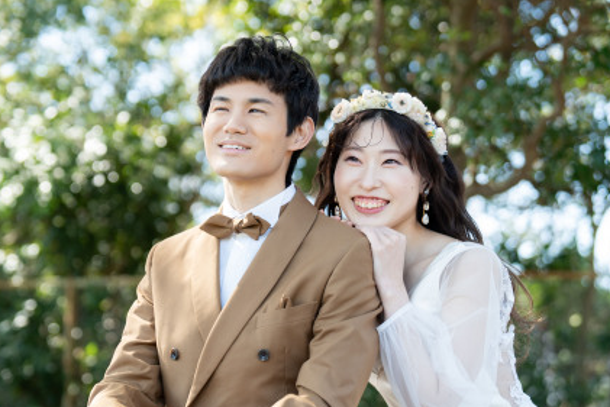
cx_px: 303
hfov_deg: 21.5
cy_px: 267
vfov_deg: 14.4
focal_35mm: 95
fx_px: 1610
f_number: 2
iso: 200
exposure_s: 1/640
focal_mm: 50
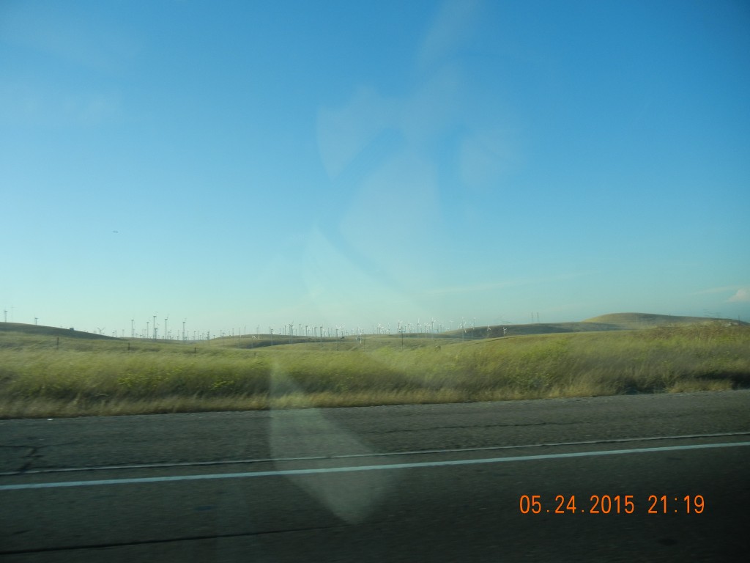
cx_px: 375
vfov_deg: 46.8
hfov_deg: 60.0
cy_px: 282
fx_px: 650
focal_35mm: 30
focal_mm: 5.4
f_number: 3.5
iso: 160
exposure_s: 1/860
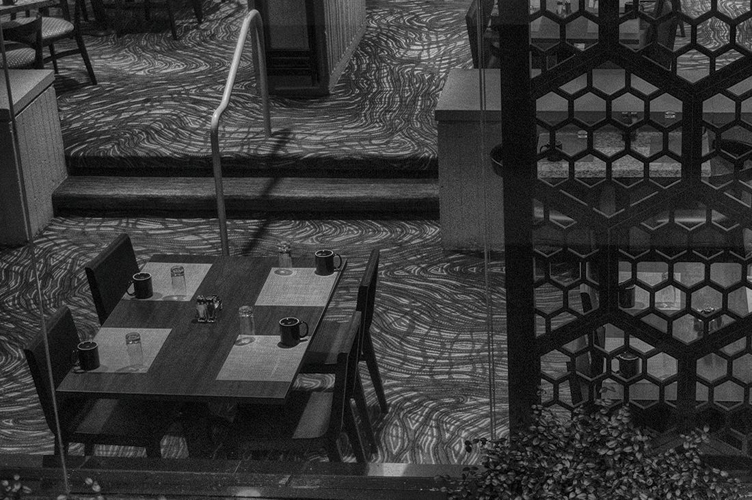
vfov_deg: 23.1
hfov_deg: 34.2
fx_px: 1221
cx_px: 376
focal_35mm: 58
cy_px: 250
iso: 1600
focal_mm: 39
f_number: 5.6
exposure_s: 1/80
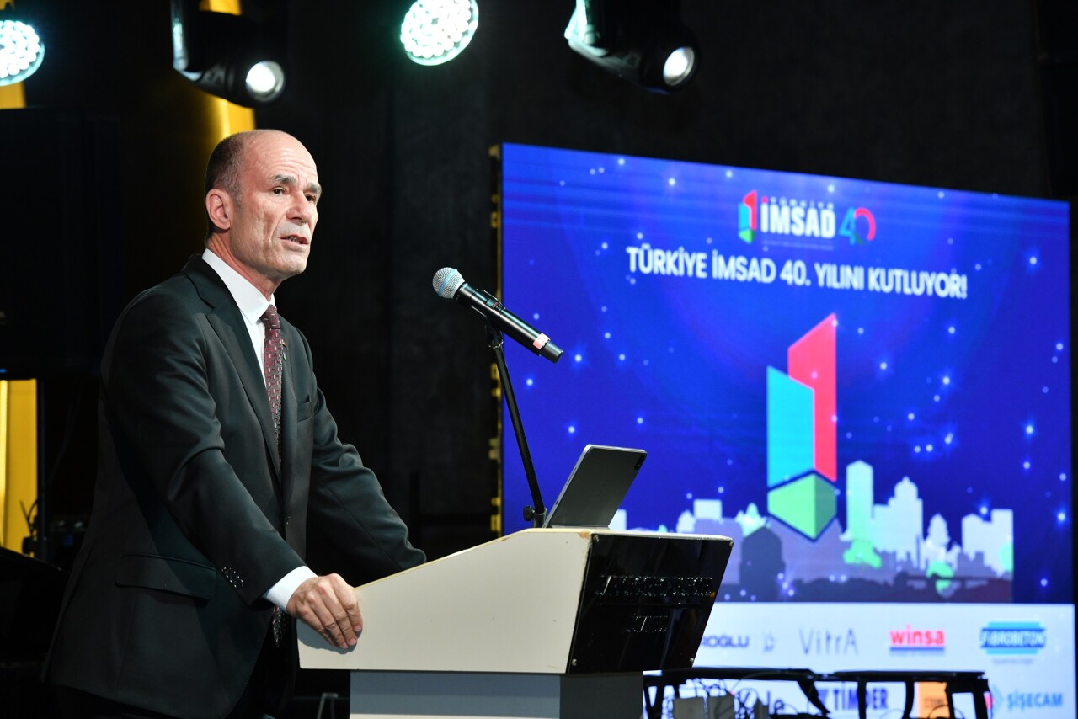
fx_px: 4043
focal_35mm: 135
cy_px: 360
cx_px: 539
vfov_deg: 10.2
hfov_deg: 15.2
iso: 1250
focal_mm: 135
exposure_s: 1/160
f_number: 8
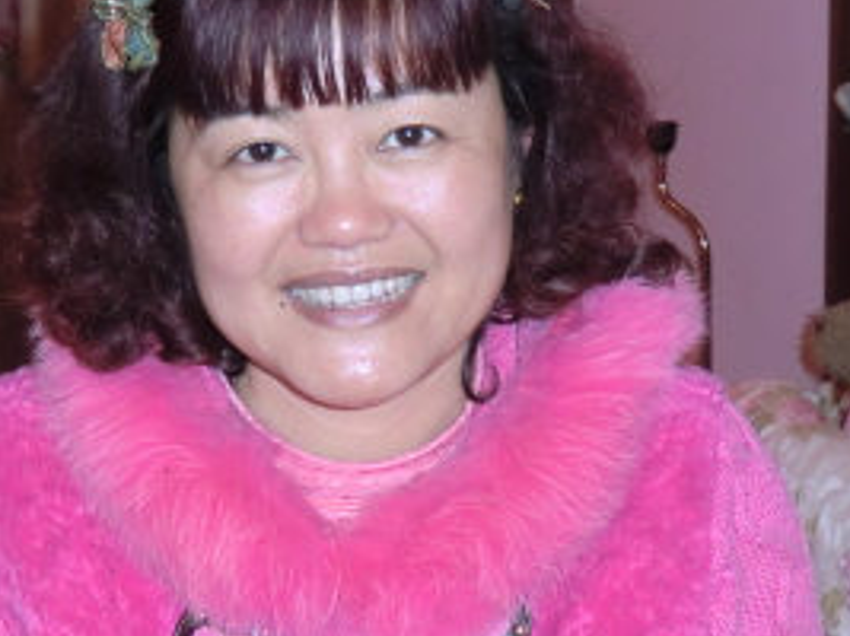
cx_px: 404
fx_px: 2356
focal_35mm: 96
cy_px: 264
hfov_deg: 20.4
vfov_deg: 15.4
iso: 400
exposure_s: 1/40
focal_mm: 7.1
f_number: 3.8
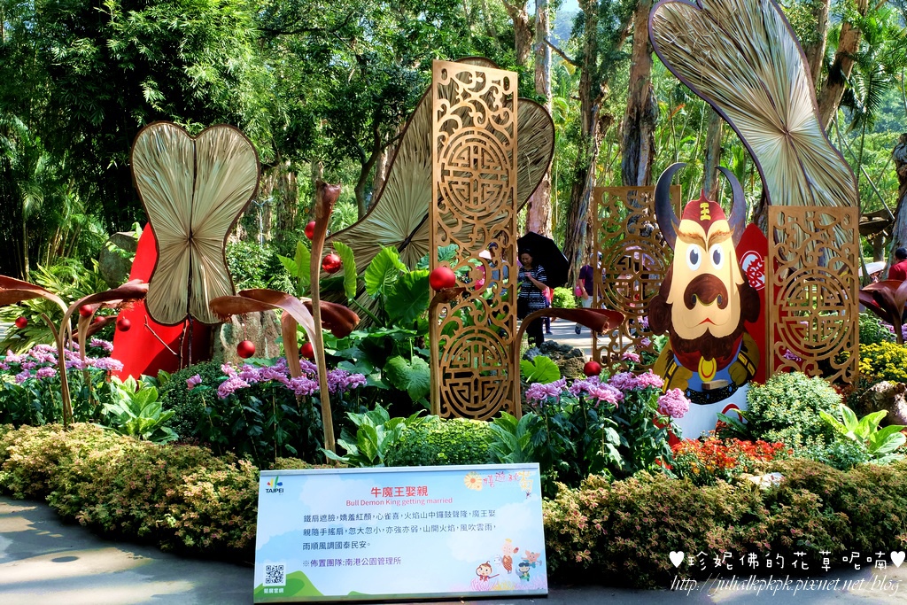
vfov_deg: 35.1
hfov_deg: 50.7
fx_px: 957
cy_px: 302
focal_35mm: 38
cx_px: 454
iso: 800
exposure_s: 1/58
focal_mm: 25.6
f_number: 18
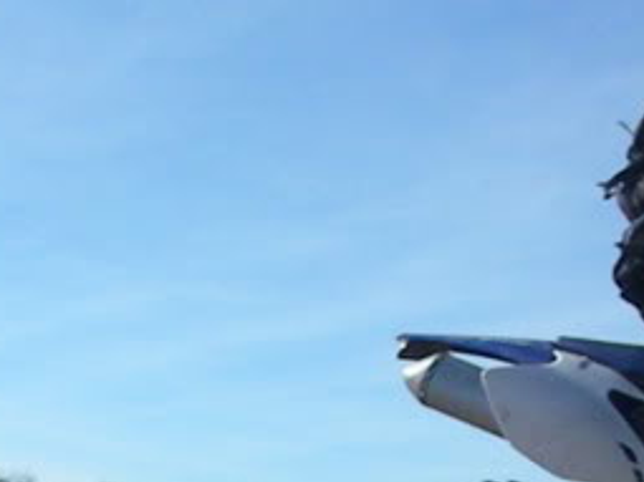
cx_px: 207
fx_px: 2157
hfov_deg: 16.9
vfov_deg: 12.2
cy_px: 714
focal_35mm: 116
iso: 640
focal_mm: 6.6
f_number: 10
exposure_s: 1/1335
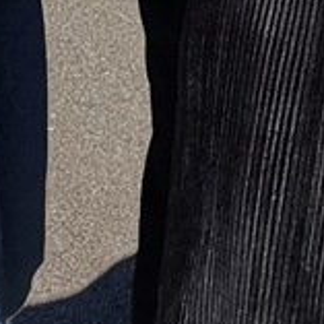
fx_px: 2436
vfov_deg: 6.5
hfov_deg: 7.2
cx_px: 726
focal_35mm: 230
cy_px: -862
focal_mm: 4.75
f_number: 1.8
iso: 50
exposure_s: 1/3086
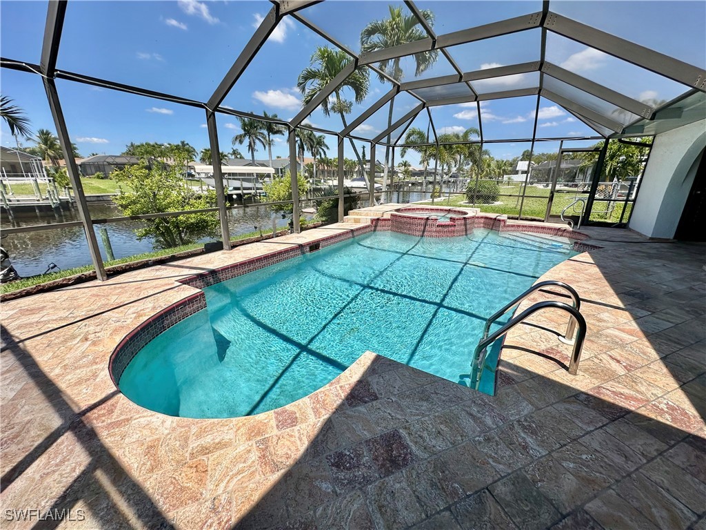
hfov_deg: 102.1
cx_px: 353
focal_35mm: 14
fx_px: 286
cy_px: 265
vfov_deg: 85.7
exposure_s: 1/2174
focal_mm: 2.22
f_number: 2.2
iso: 50
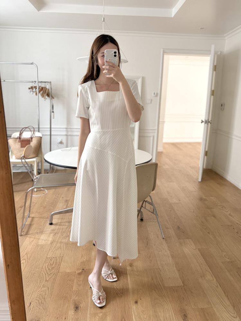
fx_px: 241
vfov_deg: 67.3
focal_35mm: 26
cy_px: 160
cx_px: 120
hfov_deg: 53.1
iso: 160
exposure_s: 1/60
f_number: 1.6
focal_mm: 5.96
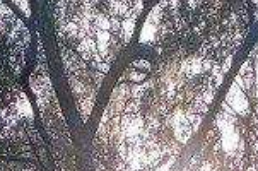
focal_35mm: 99
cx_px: 87
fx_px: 708
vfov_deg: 9.7
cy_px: 545
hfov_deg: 20.6
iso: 64
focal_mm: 2.22
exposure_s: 1/383
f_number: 2.2
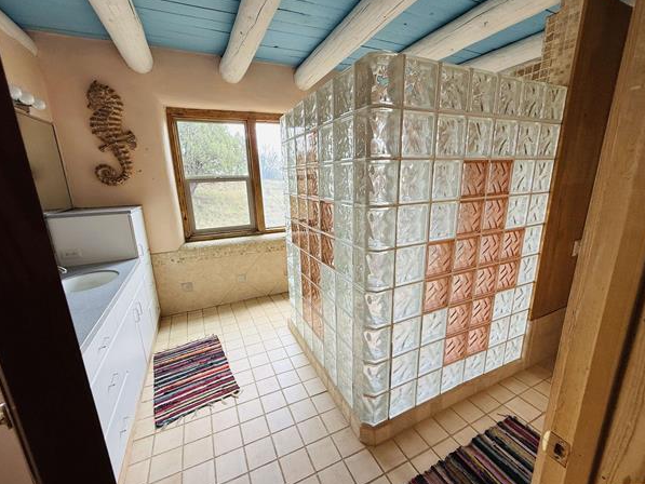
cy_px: 247
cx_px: 325
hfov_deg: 98.2
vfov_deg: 81.8
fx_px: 280
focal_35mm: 15
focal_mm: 2.22
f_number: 2.2
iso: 64
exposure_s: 1/153
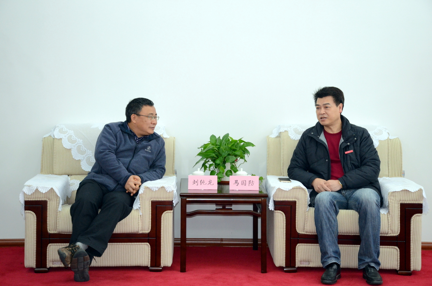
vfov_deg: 18.1
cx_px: 216
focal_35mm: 75
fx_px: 898
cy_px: 143
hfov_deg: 27.0
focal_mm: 50
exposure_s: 1/60
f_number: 5.6
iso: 1600
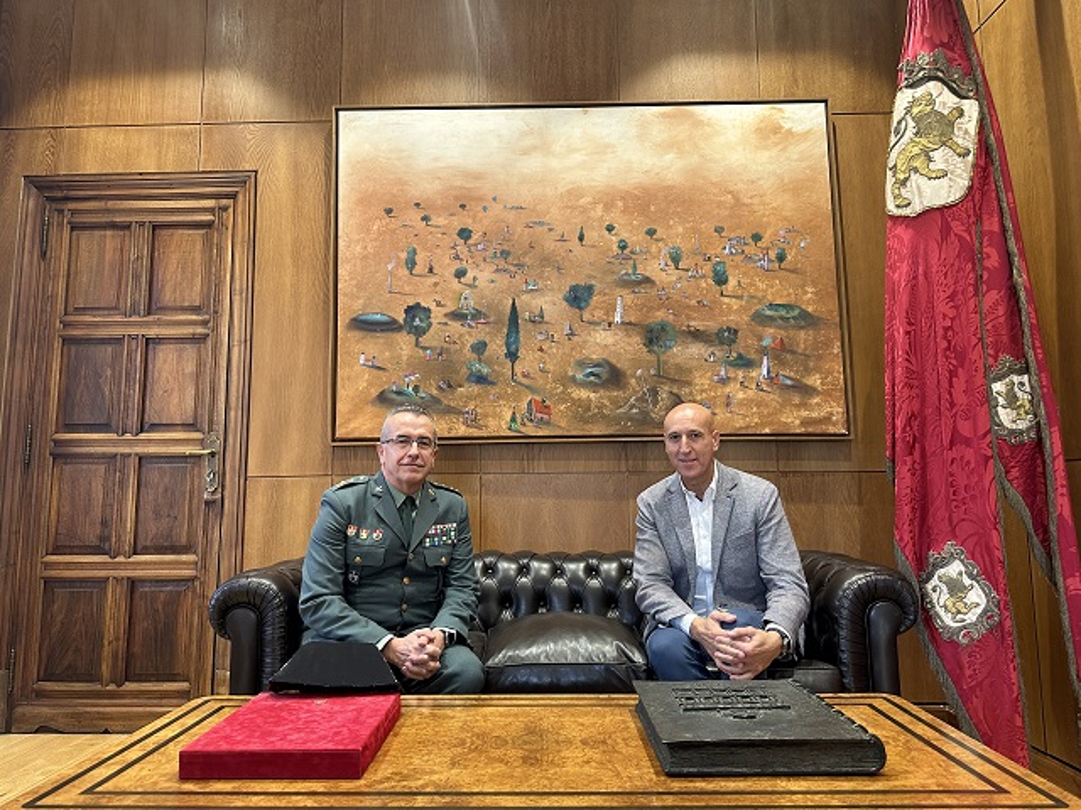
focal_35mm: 24
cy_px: 405
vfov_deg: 56.8
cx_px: 540
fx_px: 749
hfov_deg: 71.6
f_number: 1.78
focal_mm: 6.86
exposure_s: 1/50
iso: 200
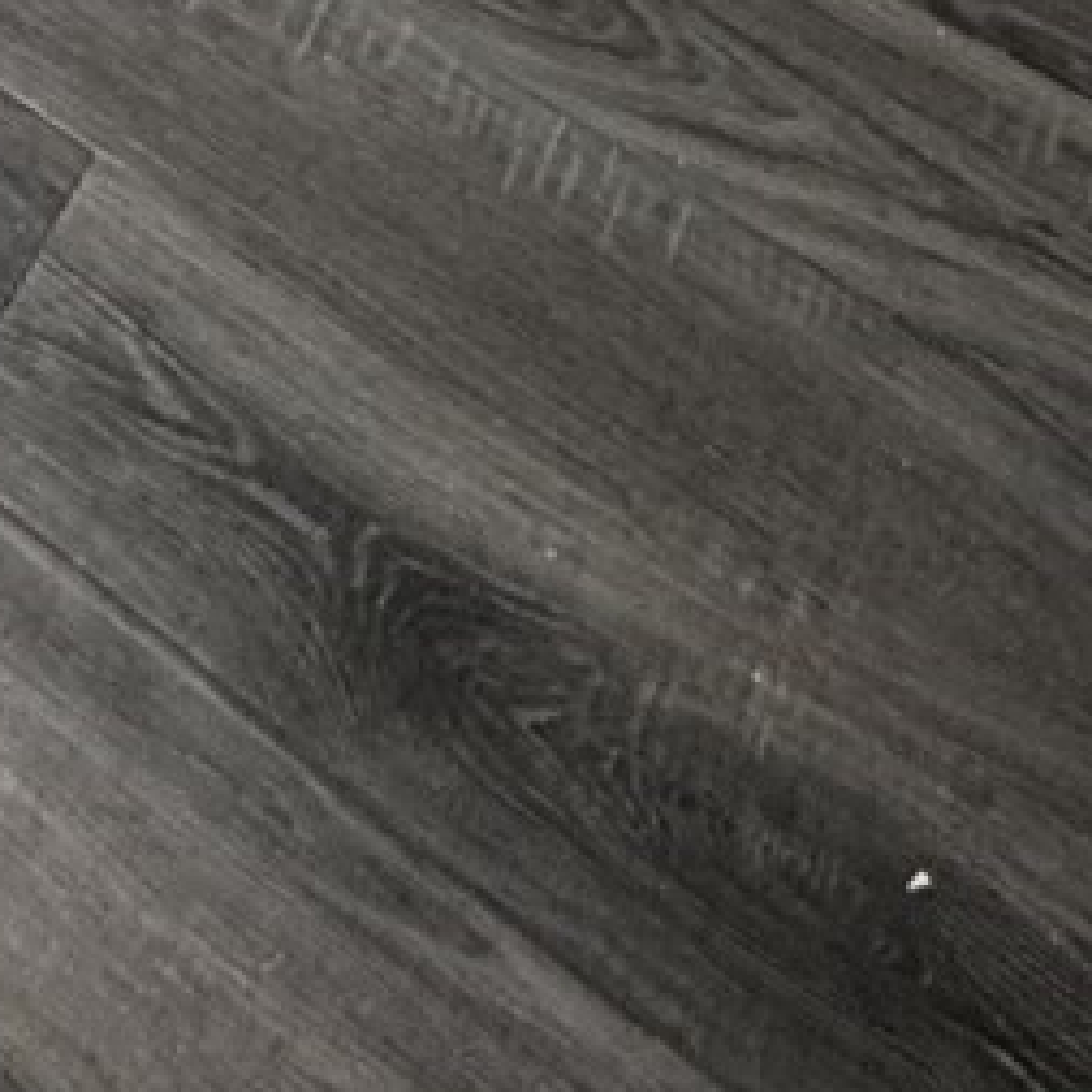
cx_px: -272
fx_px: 2677
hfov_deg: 21.2
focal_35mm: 75
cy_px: -1977
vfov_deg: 12.5
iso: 320
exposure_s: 1/60
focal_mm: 2.22
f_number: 2.2
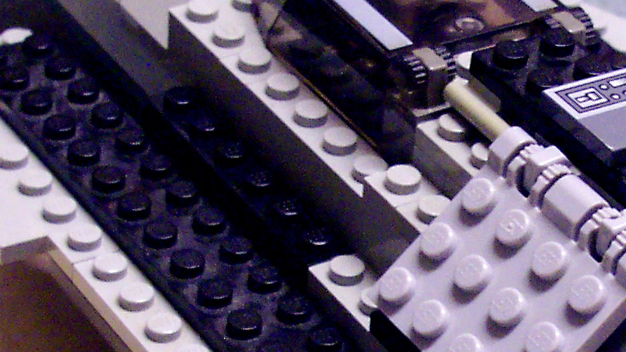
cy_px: 306
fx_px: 2025
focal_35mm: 122
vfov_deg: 9.9
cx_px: 483
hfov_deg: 17.5
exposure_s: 1/8
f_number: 2.8
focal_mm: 7.5
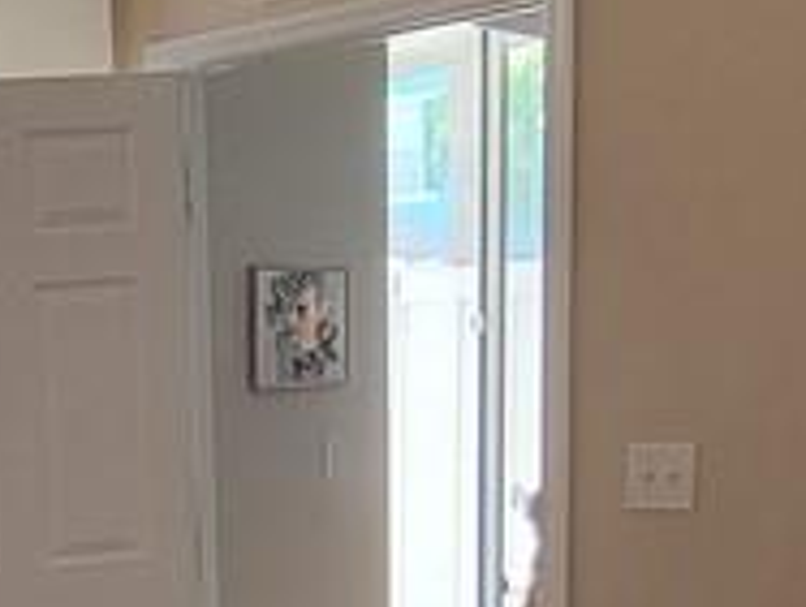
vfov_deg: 19.4
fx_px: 1656
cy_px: 753
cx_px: -138
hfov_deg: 24.9
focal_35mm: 71
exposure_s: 1/60
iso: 125
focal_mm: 2.2
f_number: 2.2
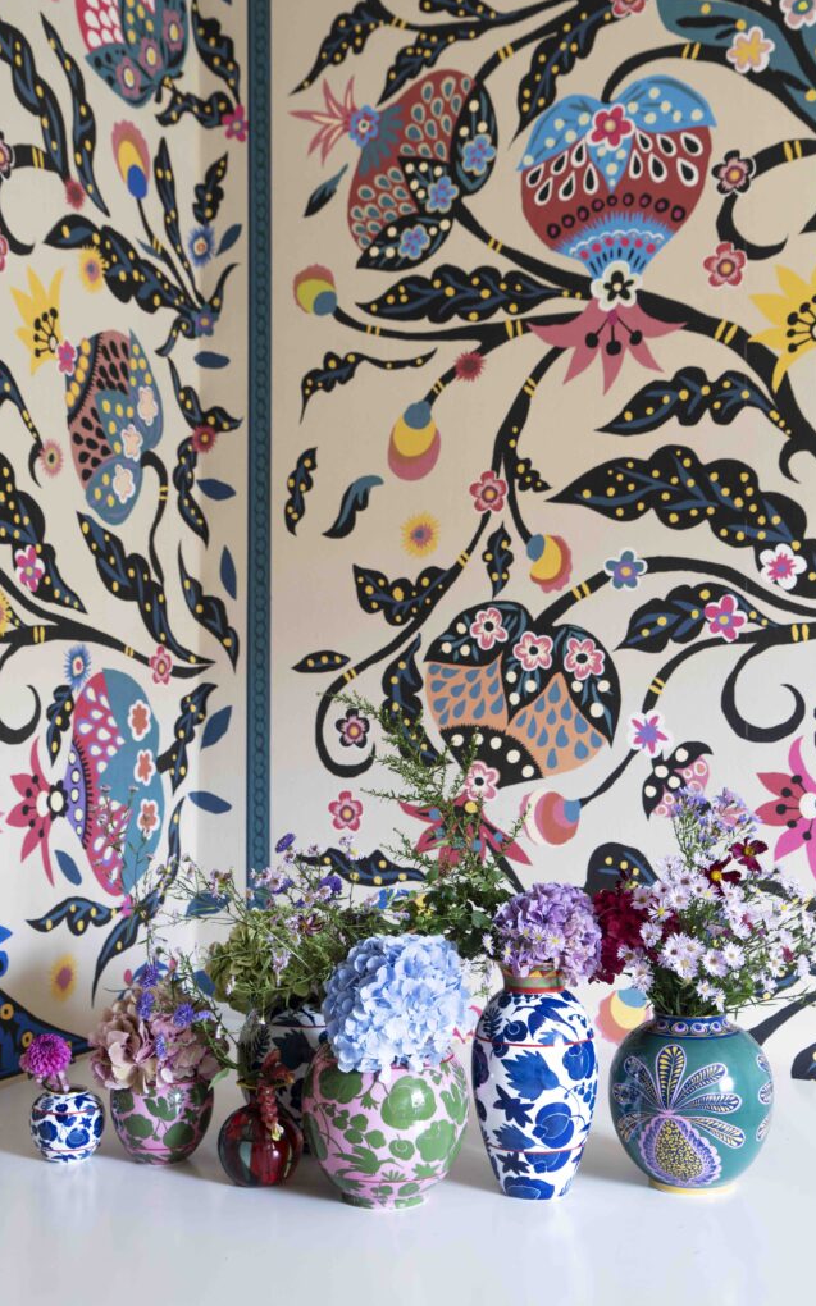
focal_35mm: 43
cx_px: 407
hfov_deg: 29.8
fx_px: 1531
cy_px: 653
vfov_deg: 46.2
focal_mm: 42
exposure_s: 1/4
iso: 400
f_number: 5.6
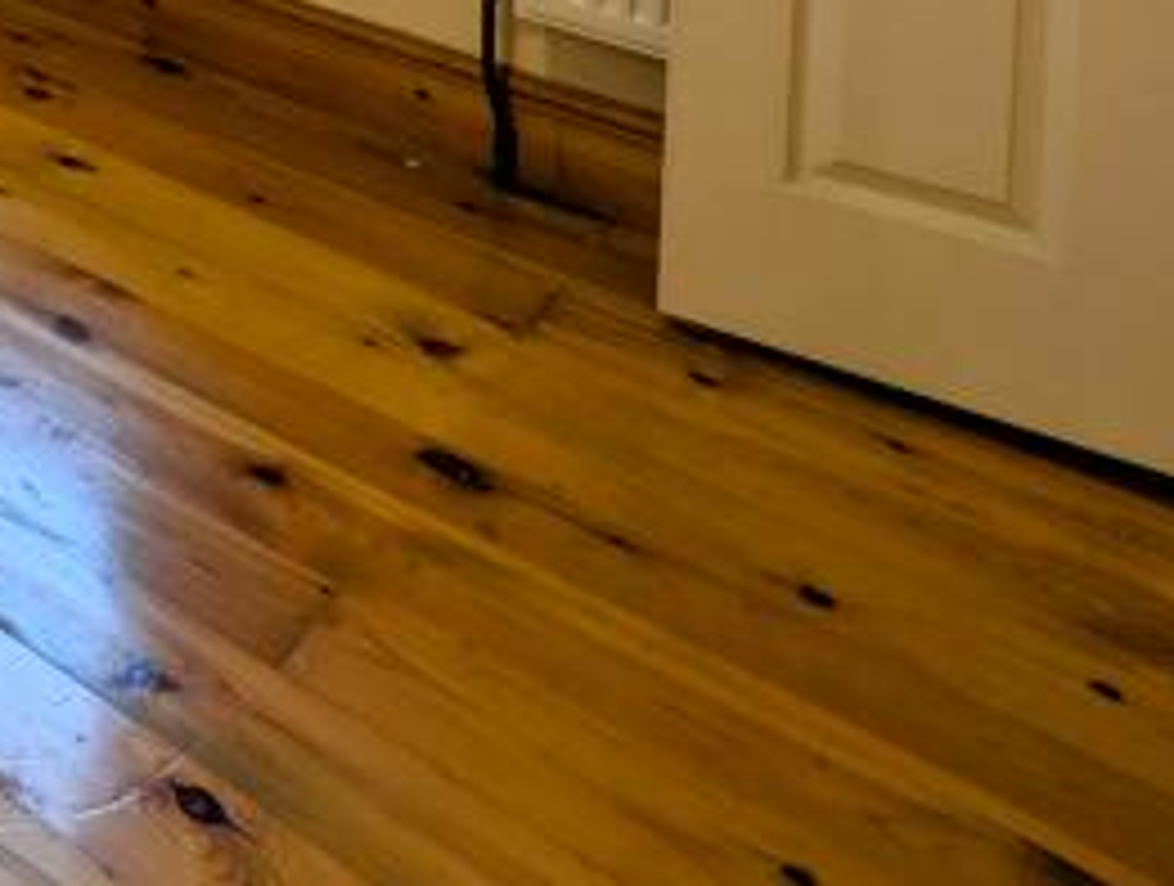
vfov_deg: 21.7
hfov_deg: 29.5
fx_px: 1598
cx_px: -463
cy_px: -654
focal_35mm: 47
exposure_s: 1/31.6
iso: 35
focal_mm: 2.23
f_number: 1.95
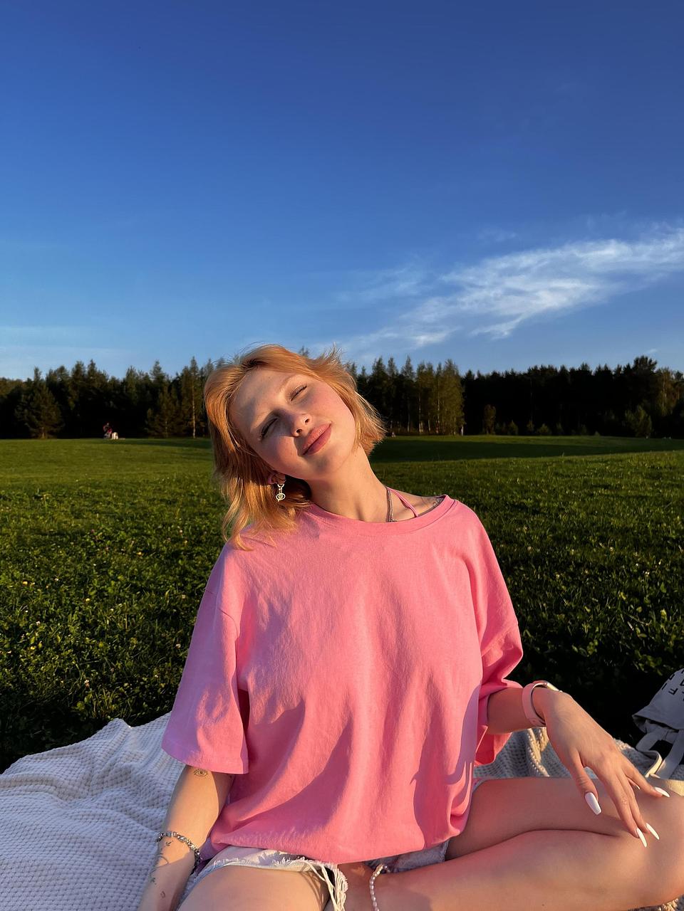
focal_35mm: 26
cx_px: 342
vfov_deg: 67.3
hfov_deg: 53.1
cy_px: 456
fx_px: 685
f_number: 1.6
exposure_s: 1/1477
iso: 50
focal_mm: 5.1
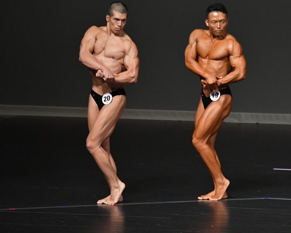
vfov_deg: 4.0
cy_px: 106
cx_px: 182
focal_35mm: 391
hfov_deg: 4.9
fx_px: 3368
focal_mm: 210
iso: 4000
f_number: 5.6
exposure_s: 1/400
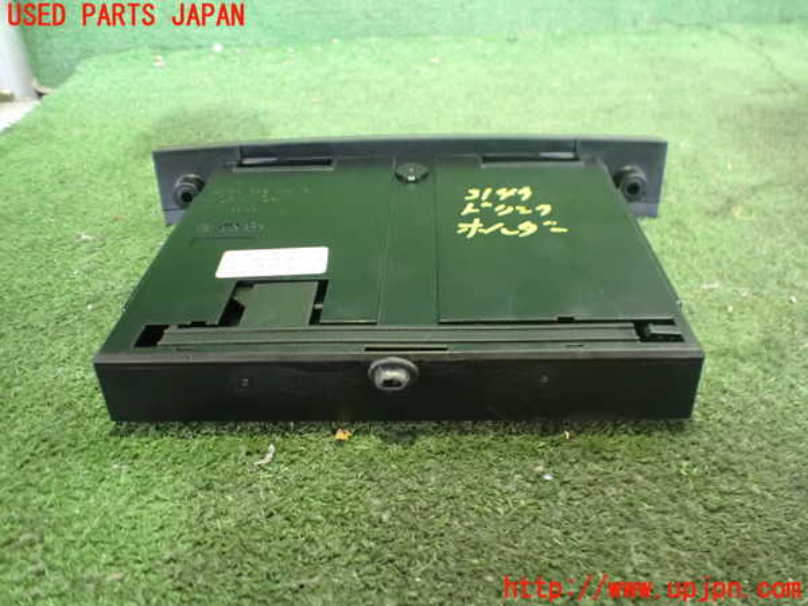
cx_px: 404
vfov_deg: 46.8
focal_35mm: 30
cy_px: 303
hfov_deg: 60.0
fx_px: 700
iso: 1600
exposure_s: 1/30
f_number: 2.3
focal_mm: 5.4
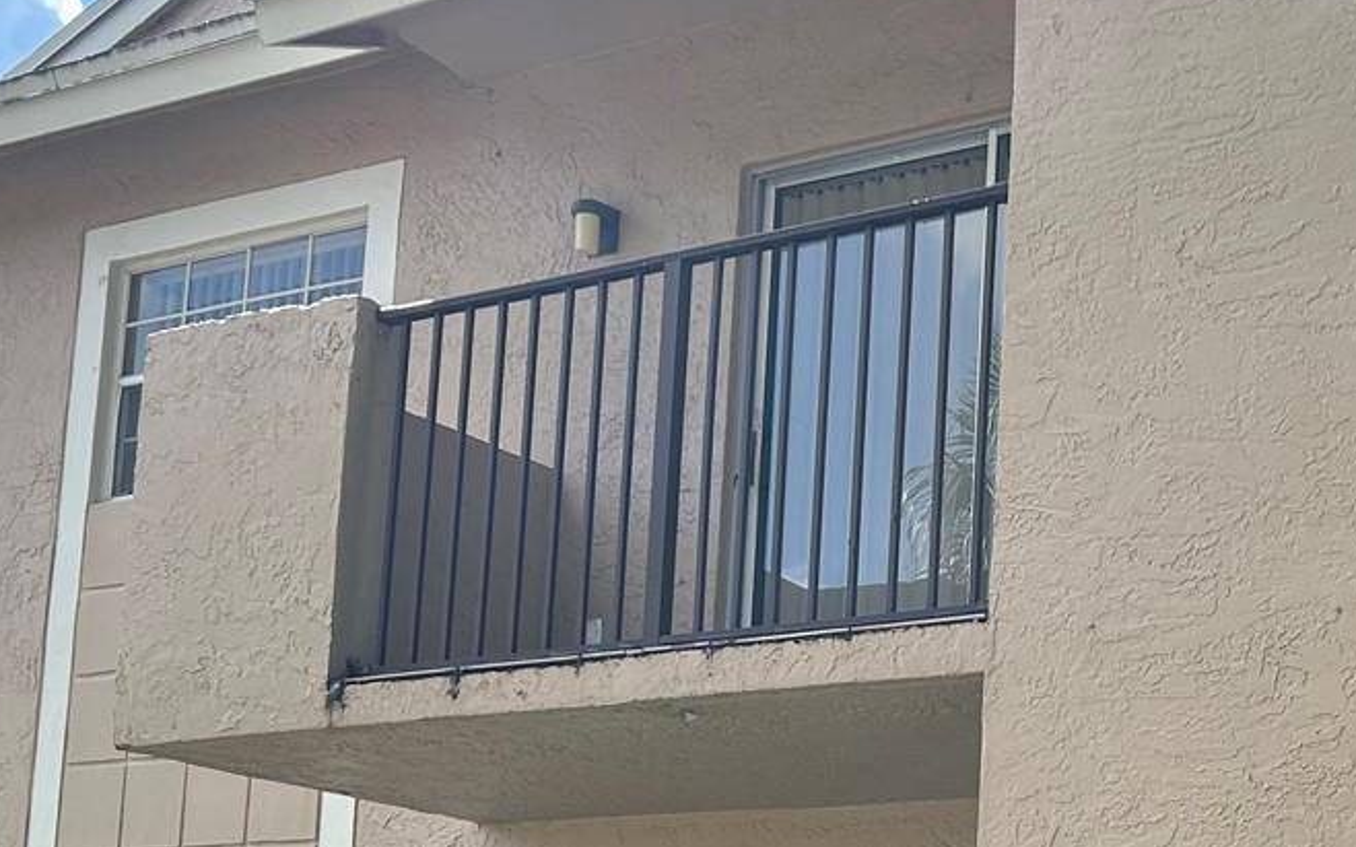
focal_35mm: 67
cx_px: 923
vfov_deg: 19.0
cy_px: 812
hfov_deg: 30.4
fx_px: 2476
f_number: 1.5
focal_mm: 5.7
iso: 50
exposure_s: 1/1431
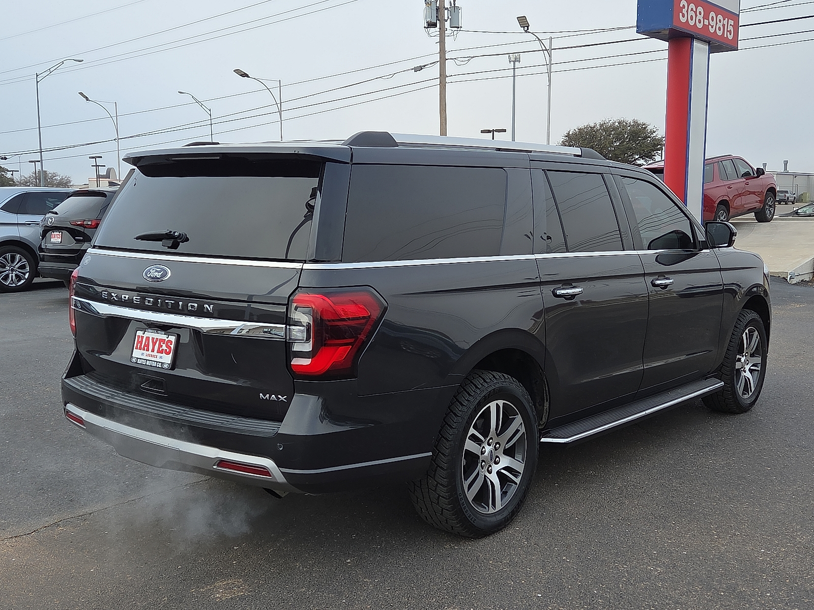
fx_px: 870
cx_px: 407
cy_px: 305
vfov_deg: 38.7
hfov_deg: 50.1
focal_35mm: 37
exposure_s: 1/1000
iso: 76
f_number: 1.8
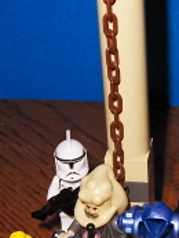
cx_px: 120
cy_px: 124
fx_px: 558
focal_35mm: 81
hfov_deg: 18.2
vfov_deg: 24.1
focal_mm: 7.5
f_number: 5.5
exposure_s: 1/60
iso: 100
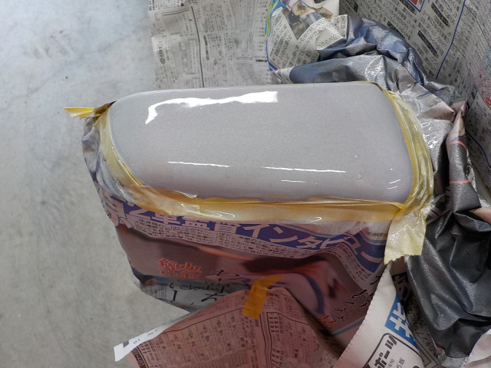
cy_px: 184
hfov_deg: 60.0
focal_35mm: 30
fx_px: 426
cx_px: 246
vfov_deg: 46.8
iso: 125
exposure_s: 1/60
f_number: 3.3
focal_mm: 4.1
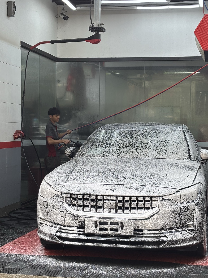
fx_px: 521
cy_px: 140
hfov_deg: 22.5
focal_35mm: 65
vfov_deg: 29.8
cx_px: 130
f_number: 1.6
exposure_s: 1/182
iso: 32
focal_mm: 5.96
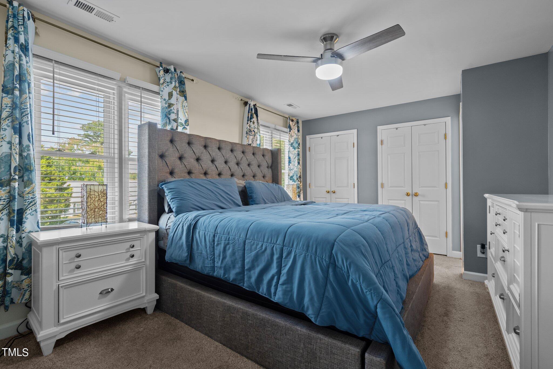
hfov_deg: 96.7
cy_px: 184
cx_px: 276
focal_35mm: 16
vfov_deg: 73.7
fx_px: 246
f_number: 8
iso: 500
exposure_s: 1/2
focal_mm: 16
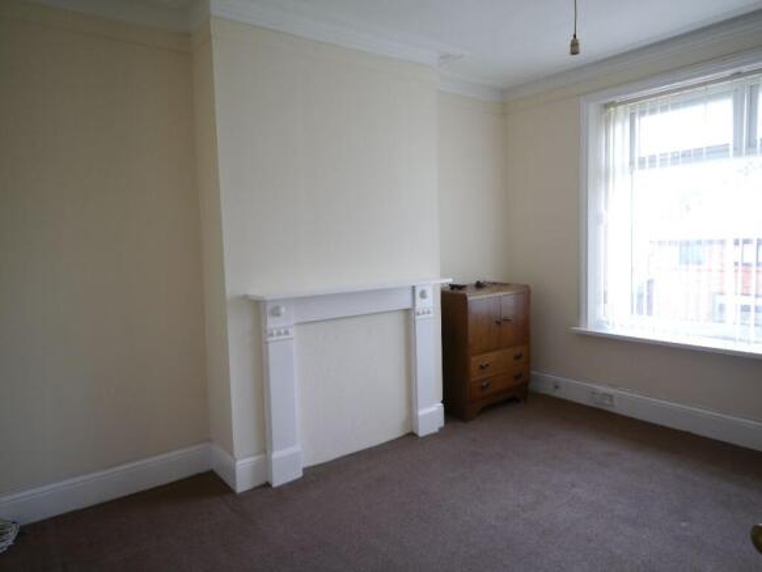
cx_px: 381
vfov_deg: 56.9
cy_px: 286
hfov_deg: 71.6
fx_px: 529
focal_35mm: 24
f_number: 4
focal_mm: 12
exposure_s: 1/60
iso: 320
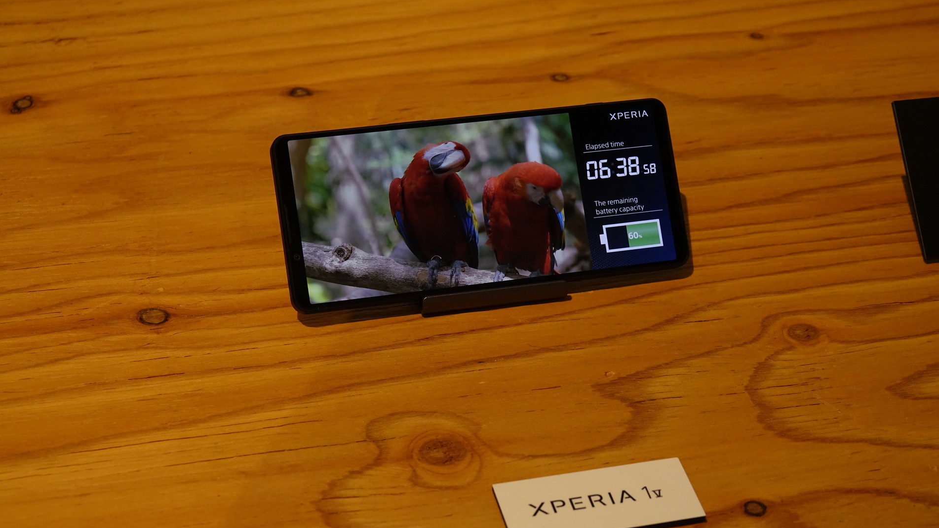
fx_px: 1843
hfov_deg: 28.6
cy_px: 291
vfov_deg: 16.3
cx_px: 473
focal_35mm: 74
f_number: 3.5
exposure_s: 1/80
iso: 500
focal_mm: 25.61
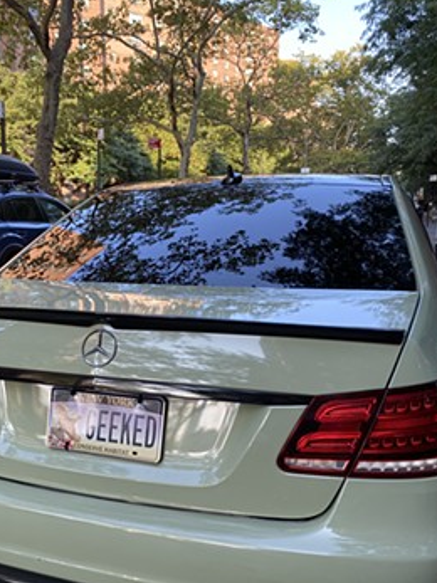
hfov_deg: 39.3
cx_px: 160
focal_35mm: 36
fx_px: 606
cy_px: 355
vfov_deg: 51.0
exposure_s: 1/140
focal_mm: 4.2
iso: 32
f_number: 1.8
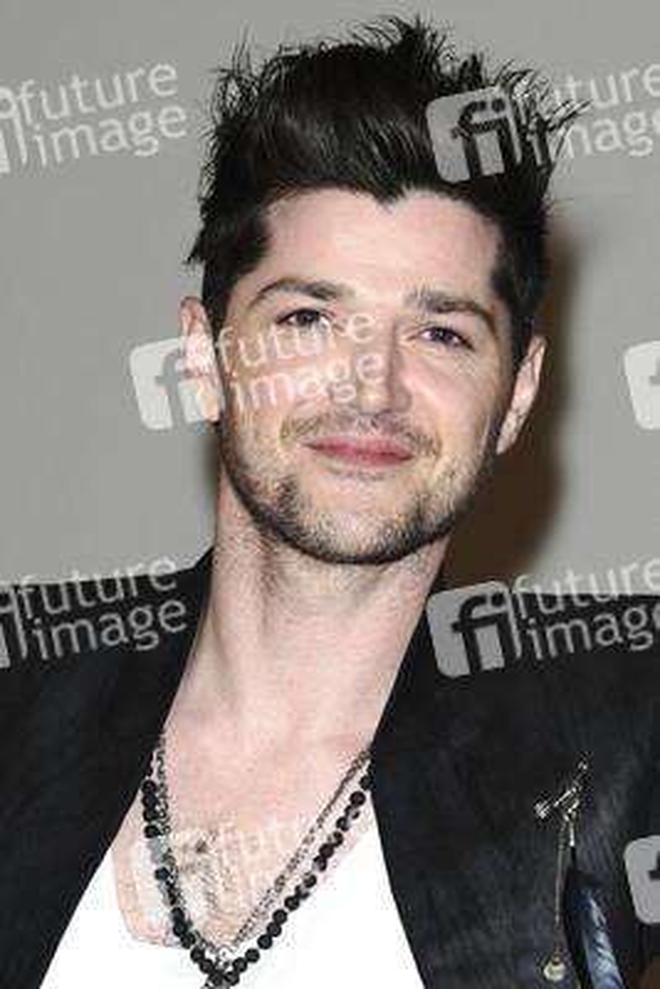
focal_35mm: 180
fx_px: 4945
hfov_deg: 7.6
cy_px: 494
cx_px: 330
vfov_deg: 11.4
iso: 320
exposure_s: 1/160
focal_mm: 120
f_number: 4.5
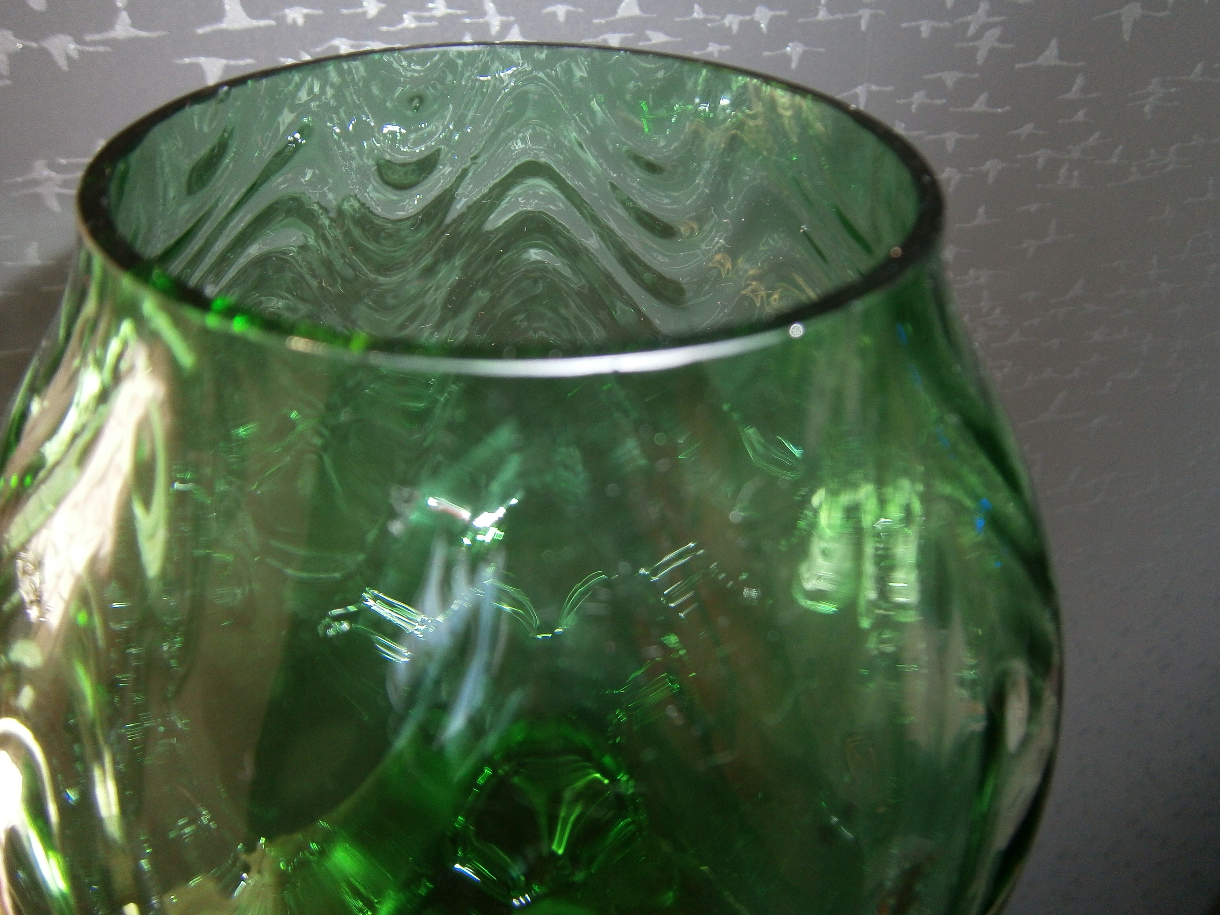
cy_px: 458
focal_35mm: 26
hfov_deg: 67.3
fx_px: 916
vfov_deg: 53.1
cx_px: 610
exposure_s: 1/30
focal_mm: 4.7
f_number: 2.8
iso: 125
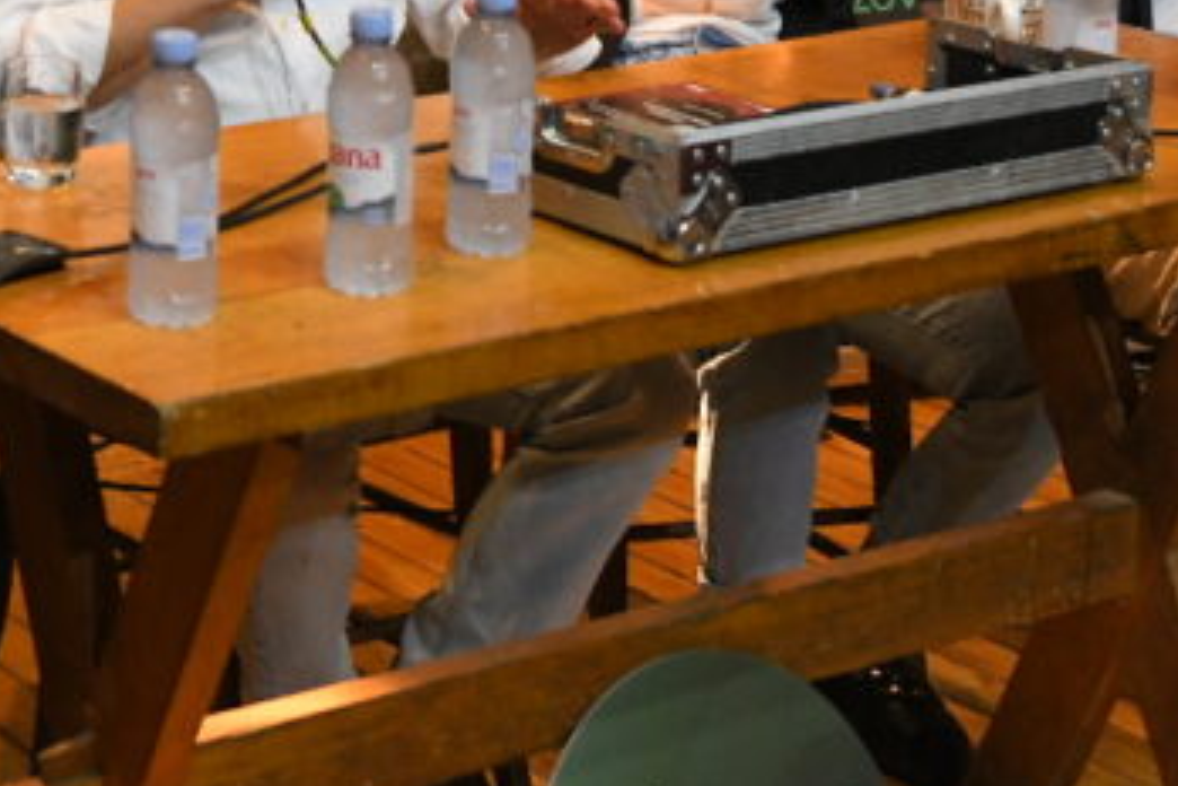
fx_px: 3272
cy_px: -290
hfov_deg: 19.9
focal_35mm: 100
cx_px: 47
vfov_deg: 13.1
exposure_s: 1/160
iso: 4000
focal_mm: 34
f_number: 4
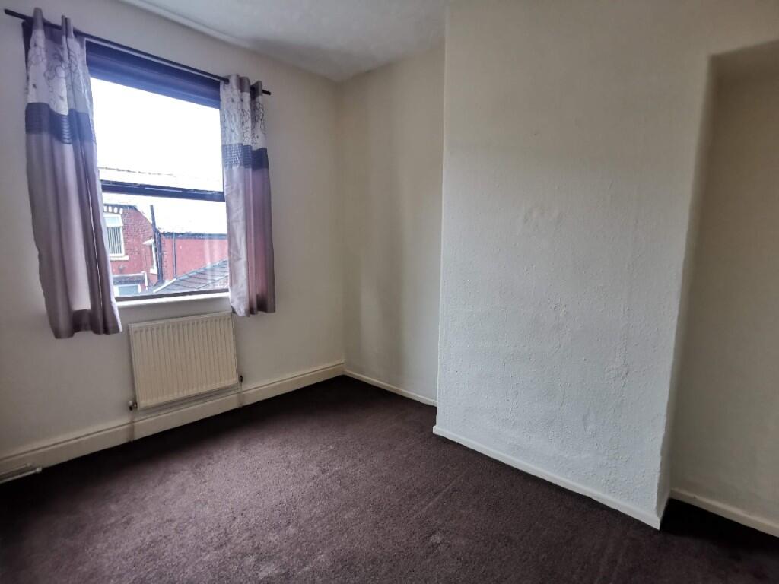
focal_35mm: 17
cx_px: 390
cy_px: 292
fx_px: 383
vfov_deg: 74.7
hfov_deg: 91.0
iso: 250
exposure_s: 1/50
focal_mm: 2.26
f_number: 2.2
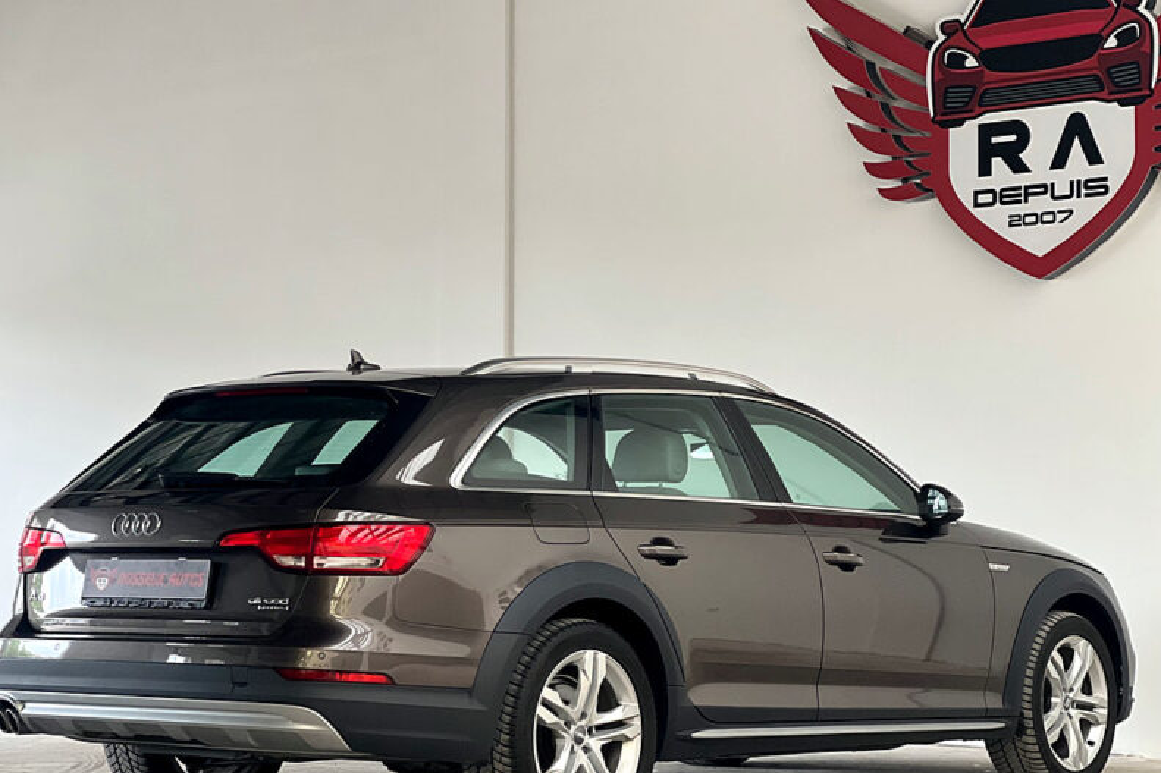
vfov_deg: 16.8
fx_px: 2612
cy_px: 405
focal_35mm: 81
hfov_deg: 25.1
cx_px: 575
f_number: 2.8
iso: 200
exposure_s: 1/121
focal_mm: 9
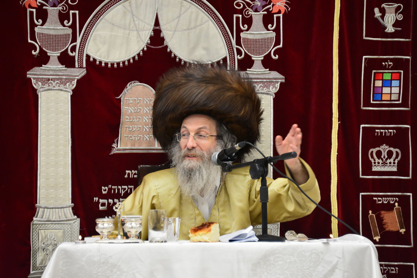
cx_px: 208
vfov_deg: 6.0
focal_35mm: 230
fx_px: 2665
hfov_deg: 8.9
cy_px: 139
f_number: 5.6
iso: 1250
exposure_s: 1/100
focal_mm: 230
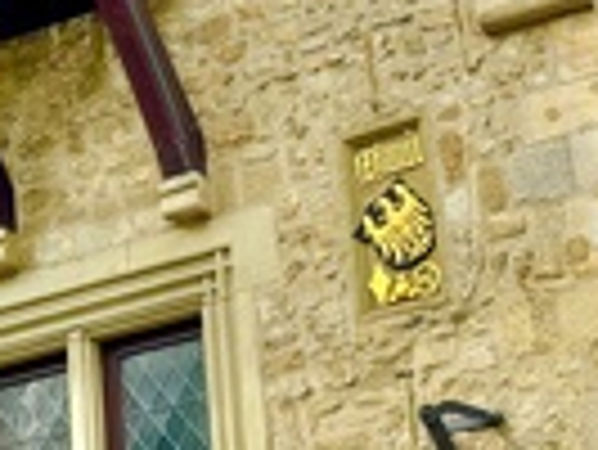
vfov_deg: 10.1
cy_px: -117
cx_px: -94
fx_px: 2490
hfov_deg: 13.4
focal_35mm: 144
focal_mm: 6.76
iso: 64
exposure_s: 1/1560
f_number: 1.78
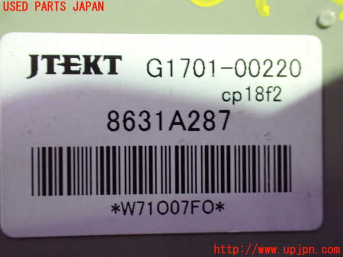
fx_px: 377
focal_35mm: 38
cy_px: 128
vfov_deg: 37.7
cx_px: 172
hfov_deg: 49.0
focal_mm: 6.83
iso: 1250
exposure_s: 1/40
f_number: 2.7
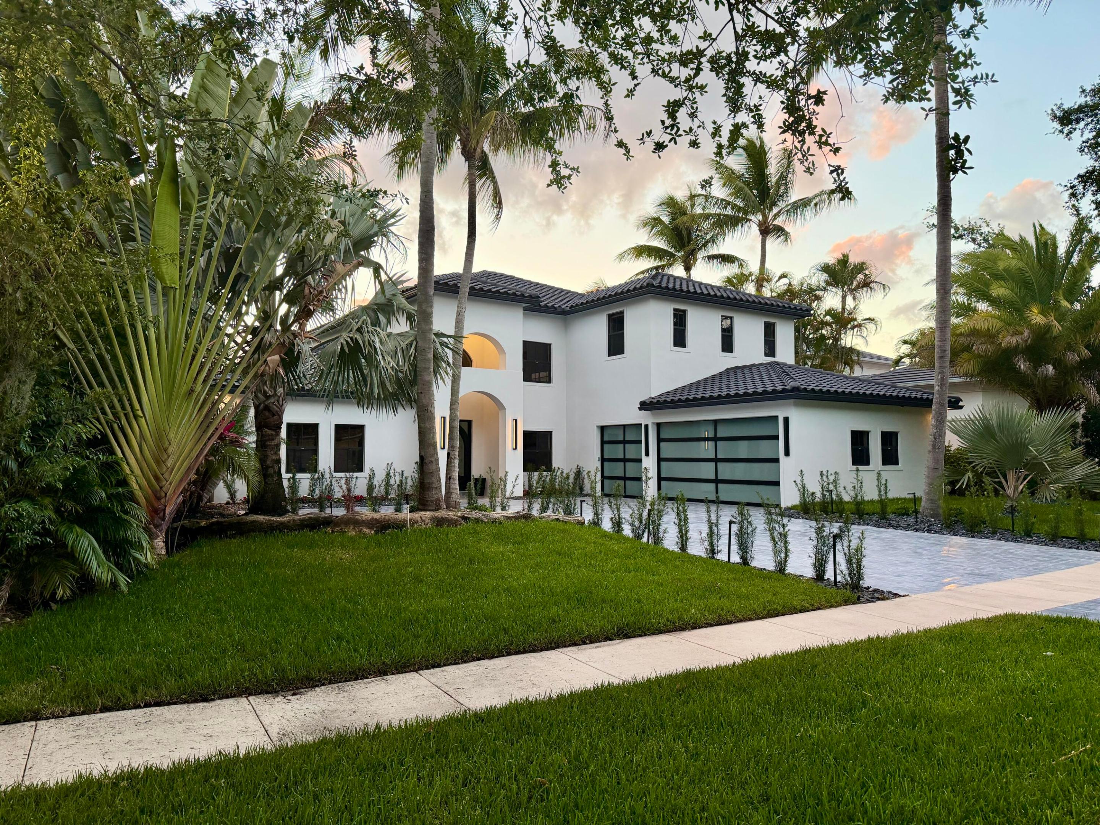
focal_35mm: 24
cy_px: 412
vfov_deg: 56.8
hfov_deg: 71.6
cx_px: 550
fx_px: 763
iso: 200
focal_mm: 6.76
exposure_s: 1/198
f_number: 1.78
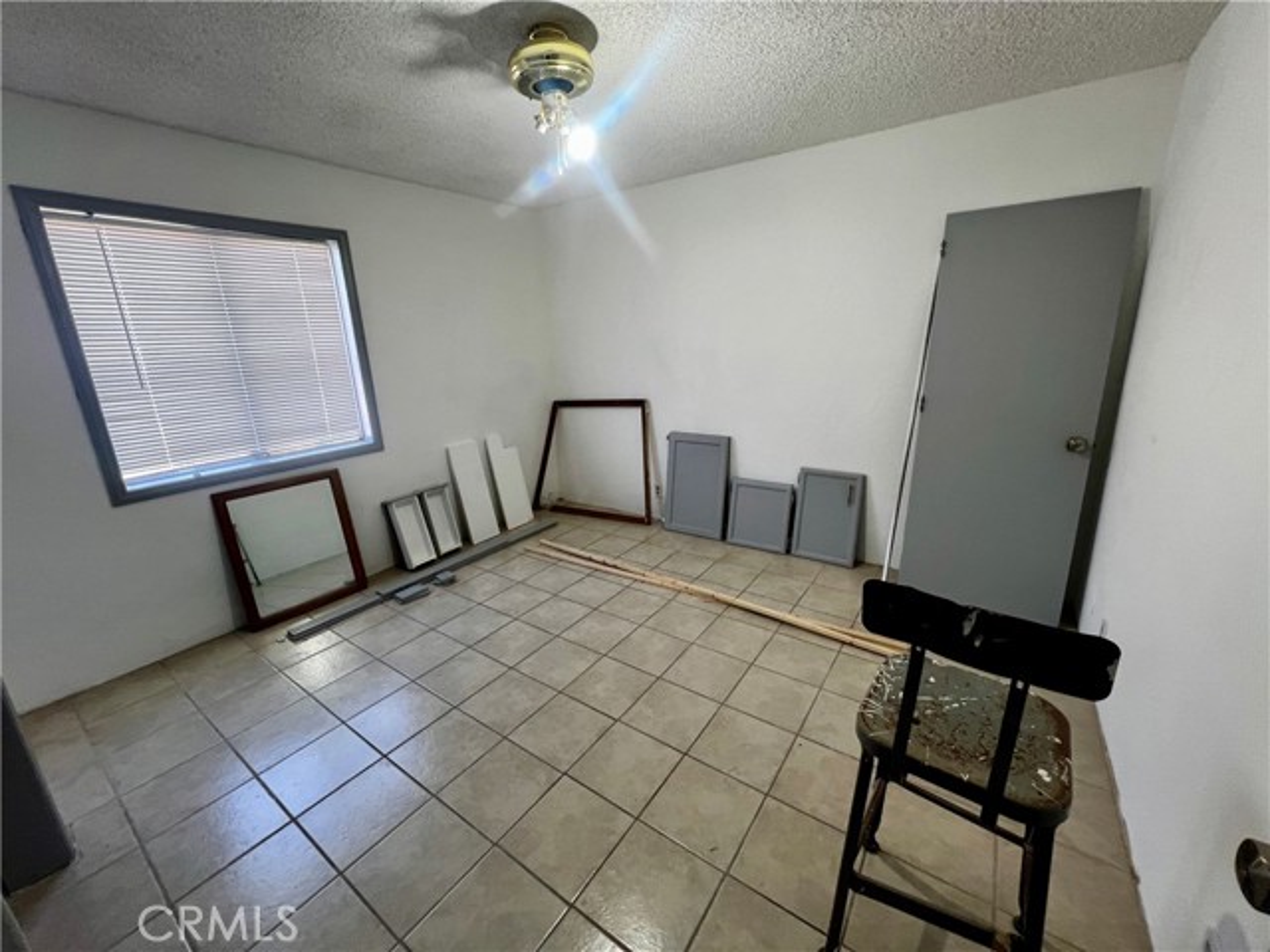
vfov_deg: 89.9
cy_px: 476
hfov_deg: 106.2
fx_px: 477
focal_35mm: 13
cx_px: 635
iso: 125
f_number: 1.8
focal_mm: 1.57
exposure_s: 1/60
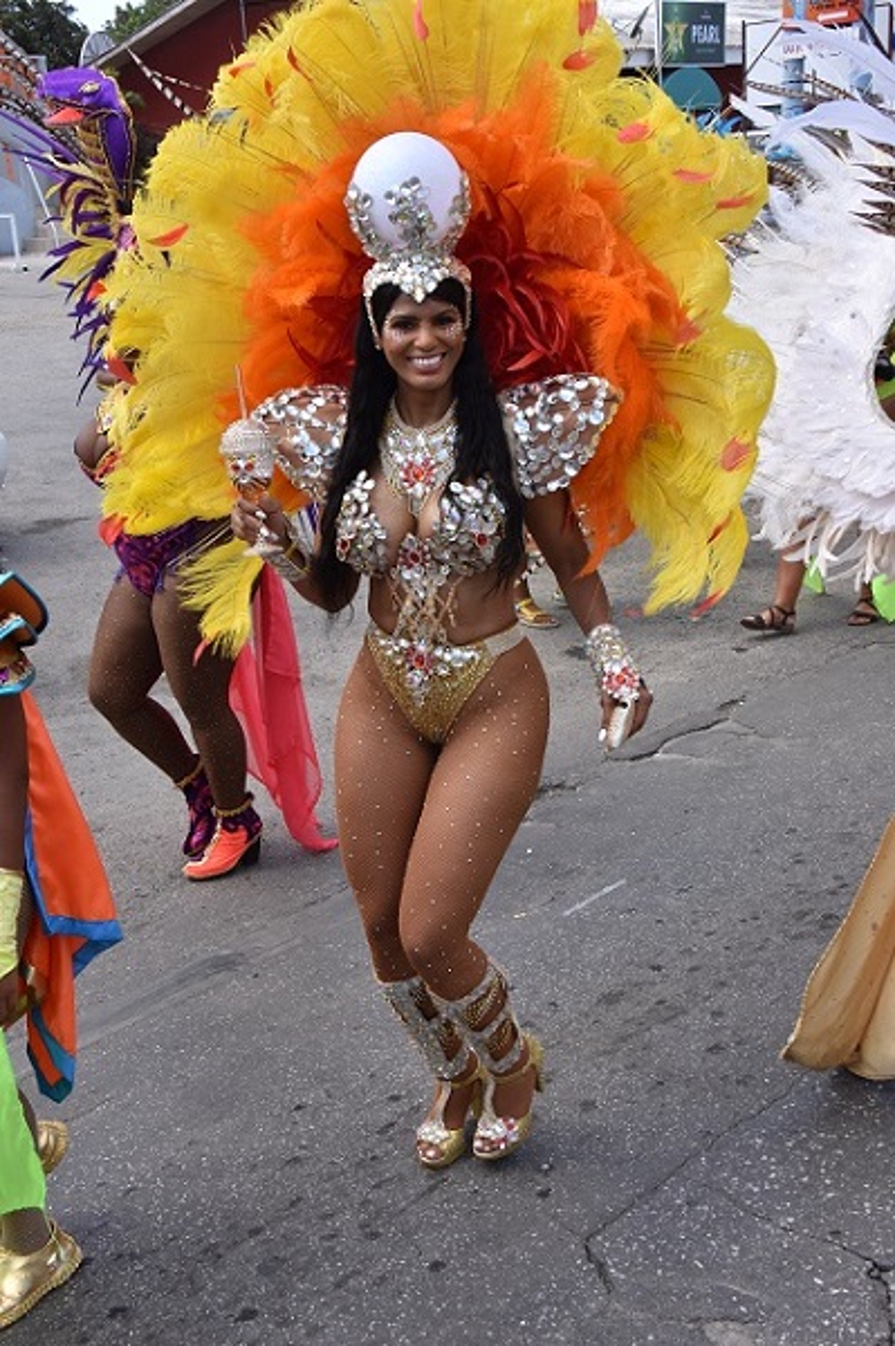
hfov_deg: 29.8
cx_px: 448
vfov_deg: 43.6
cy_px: 673
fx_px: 1681
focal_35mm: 45
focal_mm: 30
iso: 400
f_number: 8
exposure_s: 1/500
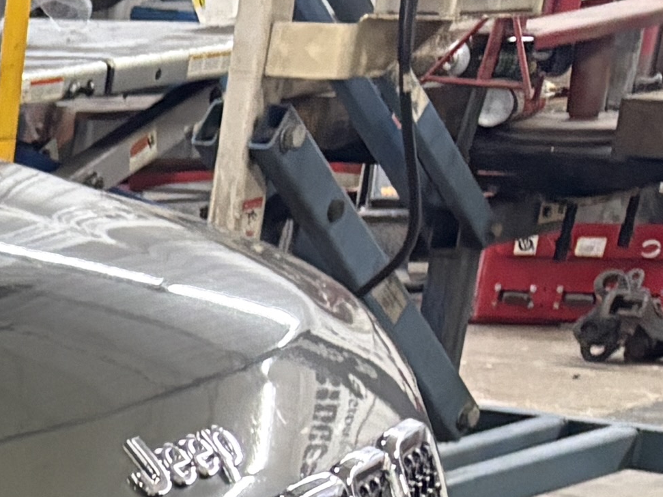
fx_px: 2930
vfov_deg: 9.0
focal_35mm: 153
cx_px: -1263
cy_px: 1037
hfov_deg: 10.0
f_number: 1.6
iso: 400
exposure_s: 1/60
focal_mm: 5.96
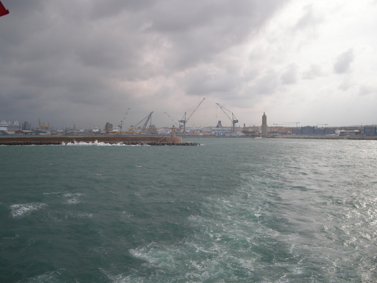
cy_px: 142
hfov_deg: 50.1
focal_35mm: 37
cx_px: 188
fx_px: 403
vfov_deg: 38.7
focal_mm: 7.9
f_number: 2.8
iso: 64
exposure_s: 1/772
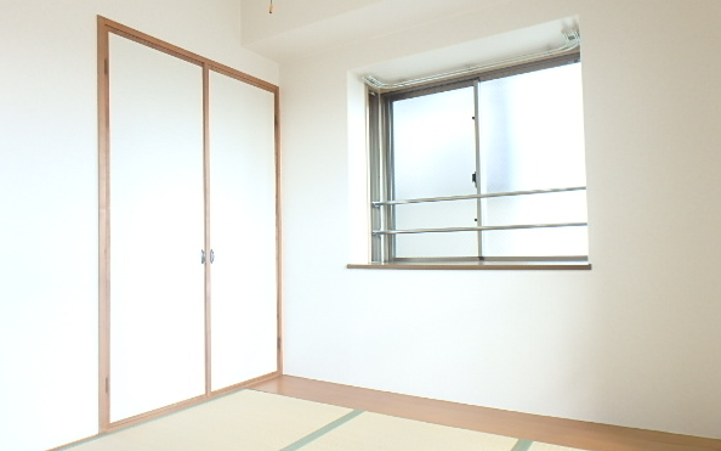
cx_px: 382
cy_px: 254
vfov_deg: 50.9
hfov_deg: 74.7
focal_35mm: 24
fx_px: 472
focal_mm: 3.7
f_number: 3.5
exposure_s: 1/40
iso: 200
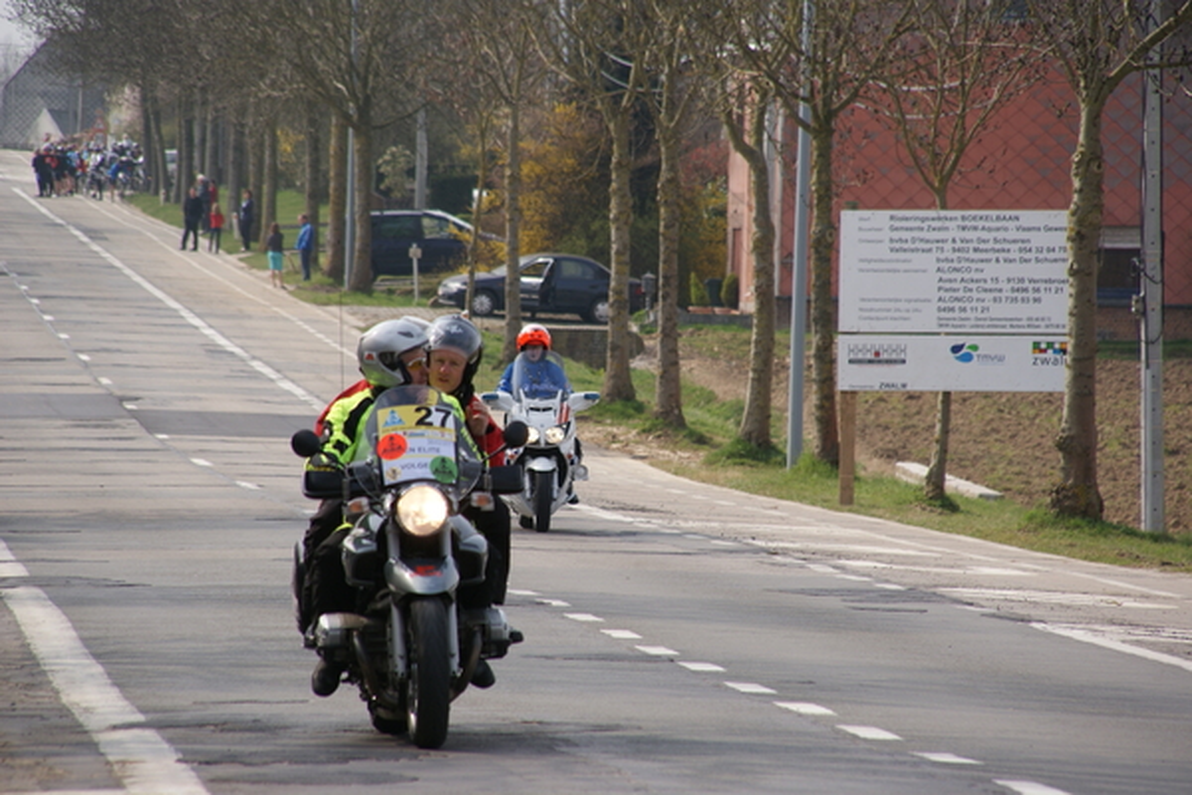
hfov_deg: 6.9
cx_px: 596
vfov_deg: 4.6
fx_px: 9933
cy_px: 398
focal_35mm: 300
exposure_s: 1/400
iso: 100
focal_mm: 200
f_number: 8
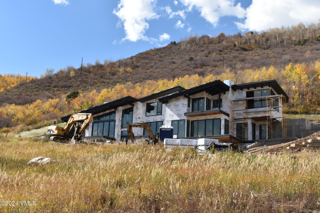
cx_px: 160
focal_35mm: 52
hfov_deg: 37.9
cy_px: 106
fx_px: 467
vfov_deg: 25.8
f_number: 8
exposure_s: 1/250
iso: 100
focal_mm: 35
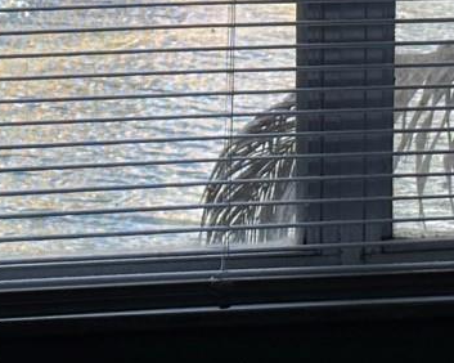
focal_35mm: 230
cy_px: -250
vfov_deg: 6.6
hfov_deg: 8.4
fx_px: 3089
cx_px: 248
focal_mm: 5.96
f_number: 1.6
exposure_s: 1/775
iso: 32
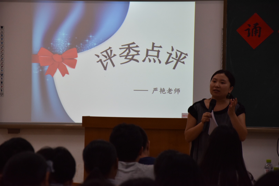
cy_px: 93
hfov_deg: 13.0
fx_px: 1221
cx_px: 140
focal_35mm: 158
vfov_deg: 8.7
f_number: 6.3
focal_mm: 105
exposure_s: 1/160
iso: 800
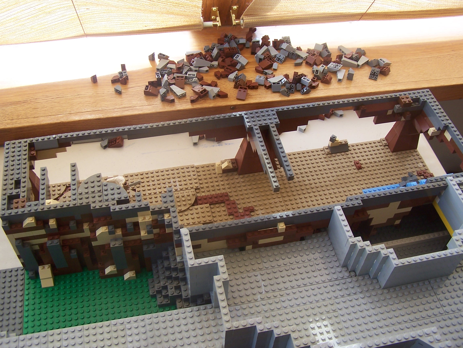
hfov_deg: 49.0
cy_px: 174
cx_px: 232
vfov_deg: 37.7
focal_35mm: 38
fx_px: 508
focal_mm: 6.3
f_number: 2.8
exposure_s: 1/60
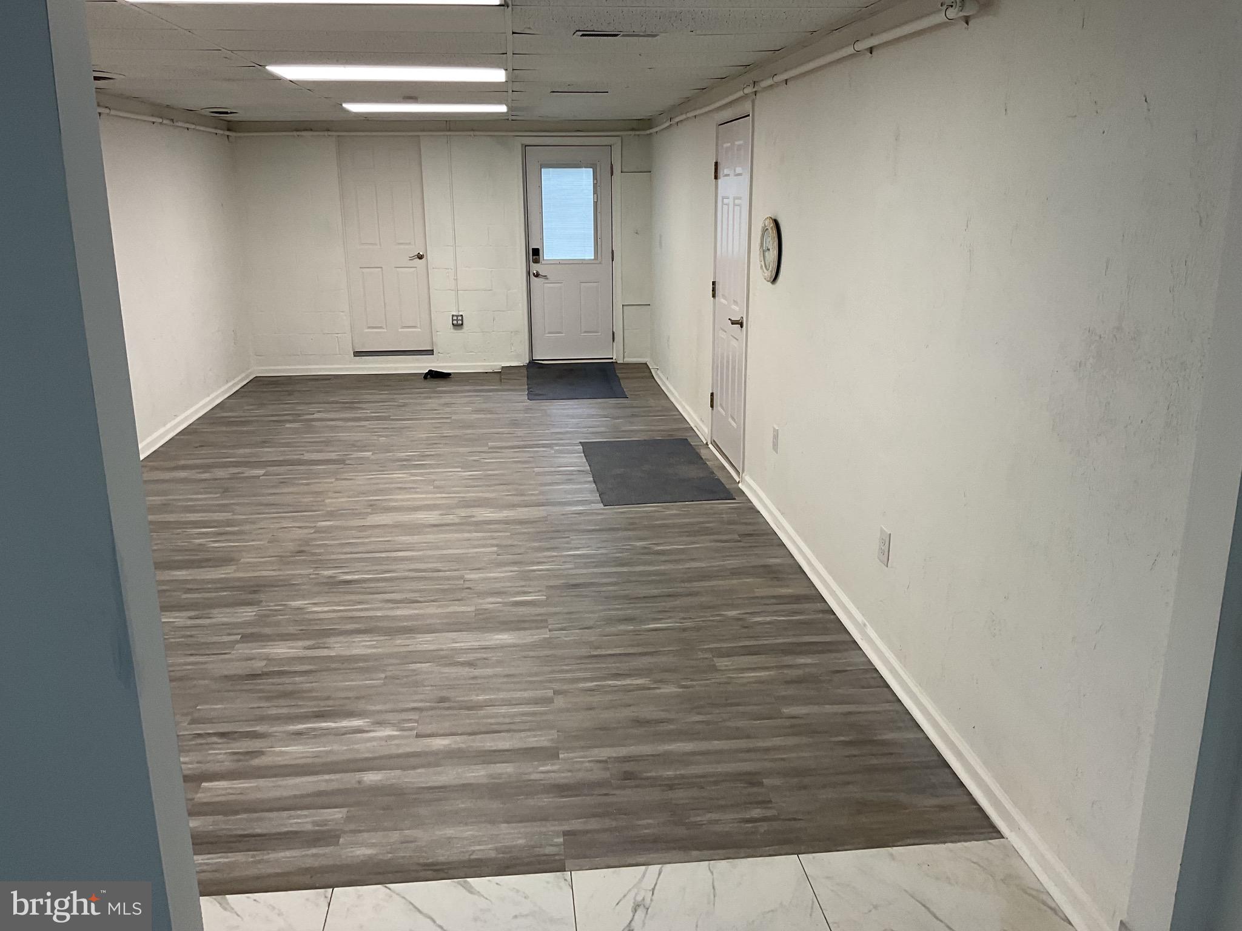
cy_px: 466
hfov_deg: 61.7
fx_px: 1041
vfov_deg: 48.2
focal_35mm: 29
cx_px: 621
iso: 50
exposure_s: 1/120
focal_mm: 3
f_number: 1.8
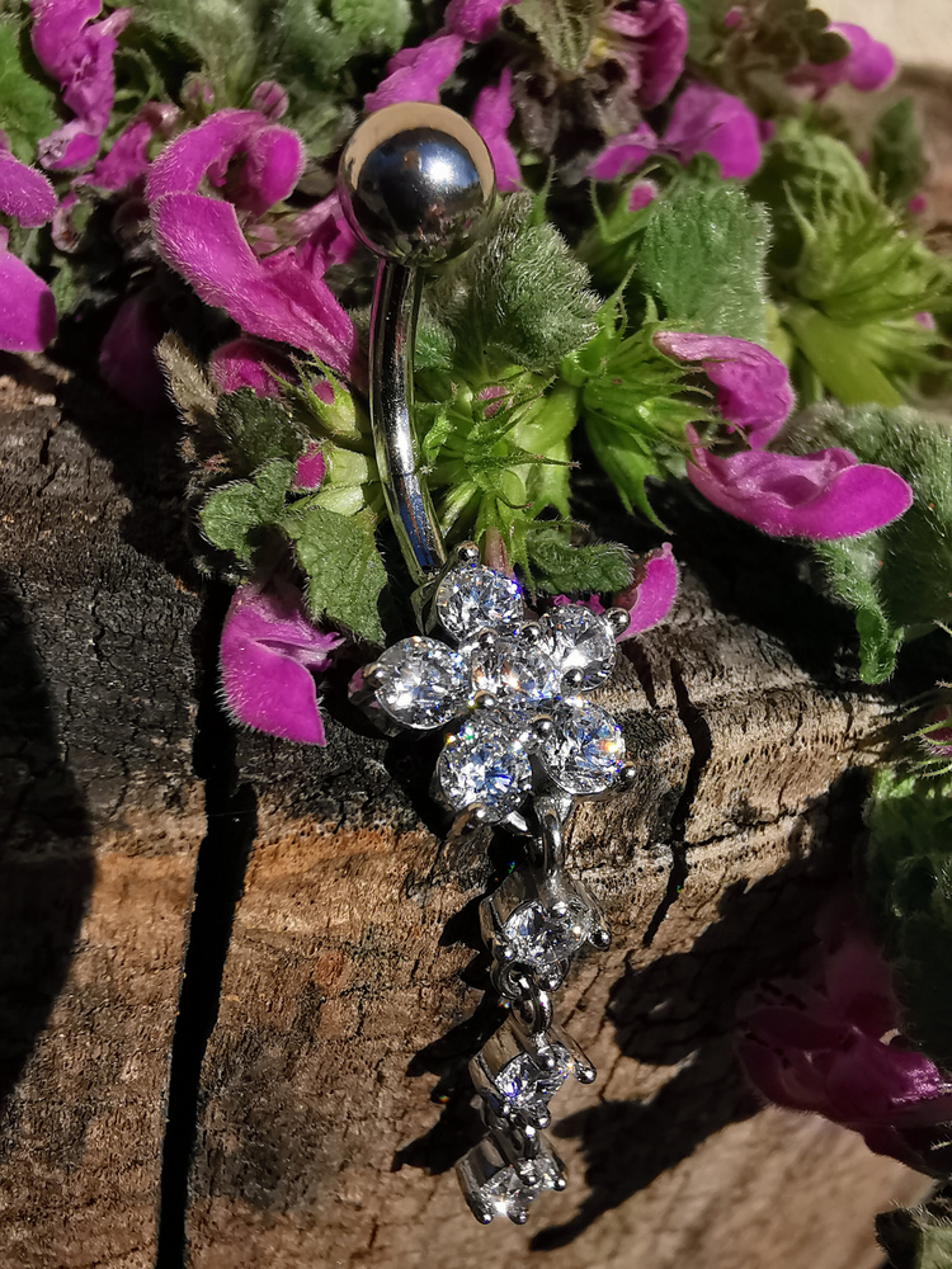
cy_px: 634
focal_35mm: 35
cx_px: 476
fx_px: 1283
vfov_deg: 52.6
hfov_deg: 40.7
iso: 50
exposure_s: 1/1862
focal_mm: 2.35
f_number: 2.2
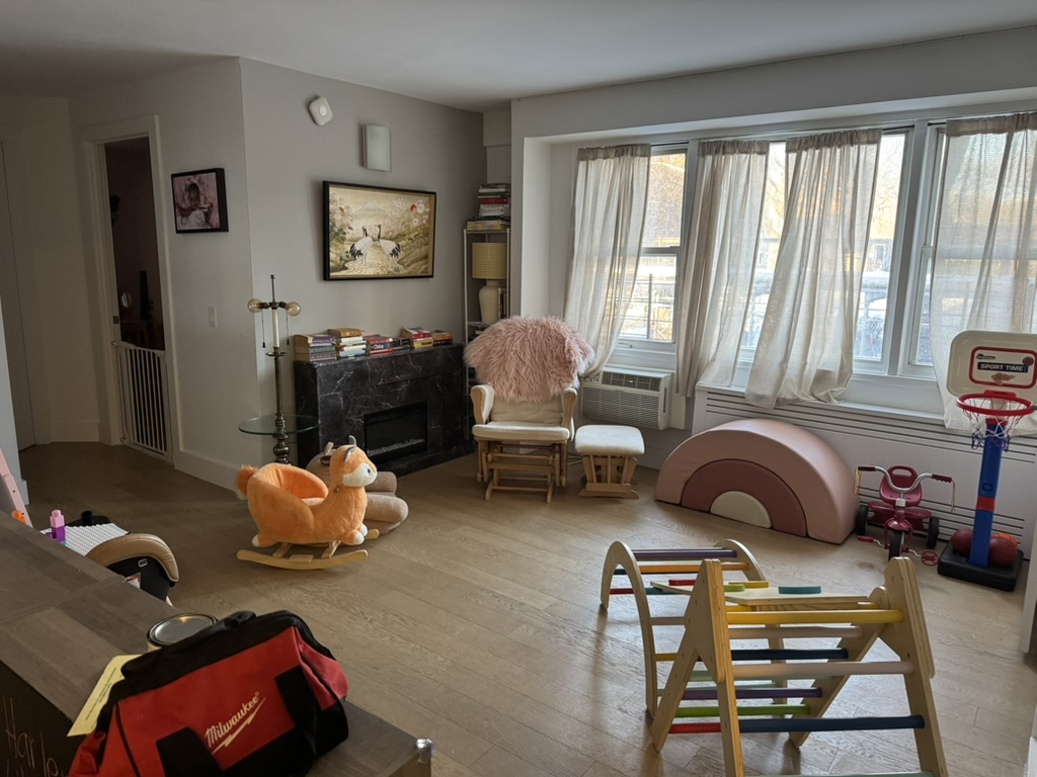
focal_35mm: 24
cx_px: 518
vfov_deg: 56.8
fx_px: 719
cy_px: 388
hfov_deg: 71.6
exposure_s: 1/60
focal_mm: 6.76
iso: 250
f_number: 1.78
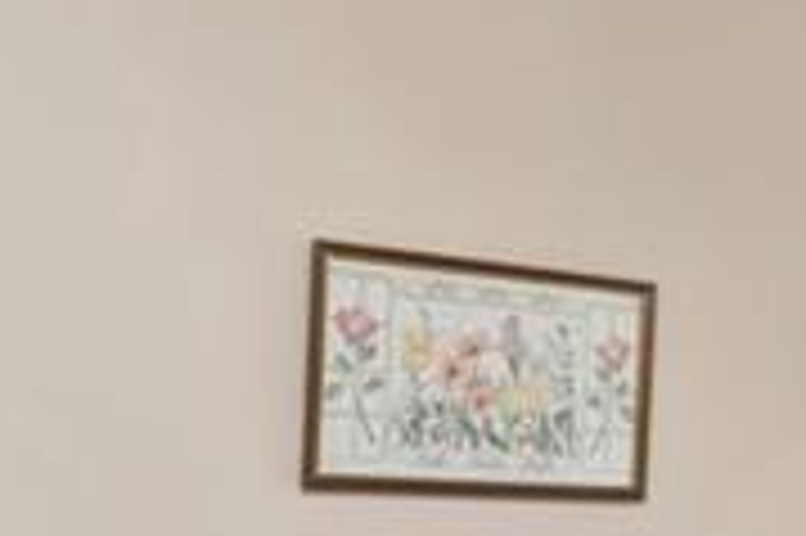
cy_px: 554
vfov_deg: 16.6
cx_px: 1126
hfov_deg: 22.0
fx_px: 1789
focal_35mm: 80
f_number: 11
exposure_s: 1/1.67
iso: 320
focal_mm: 14
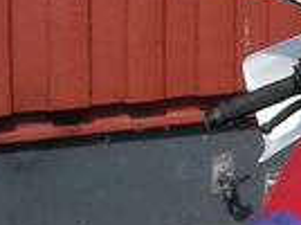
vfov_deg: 7.4
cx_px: 380
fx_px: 1701
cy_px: 328
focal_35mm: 196
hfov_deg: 9.9
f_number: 4.5
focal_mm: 6.3
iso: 50
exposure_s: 1/537
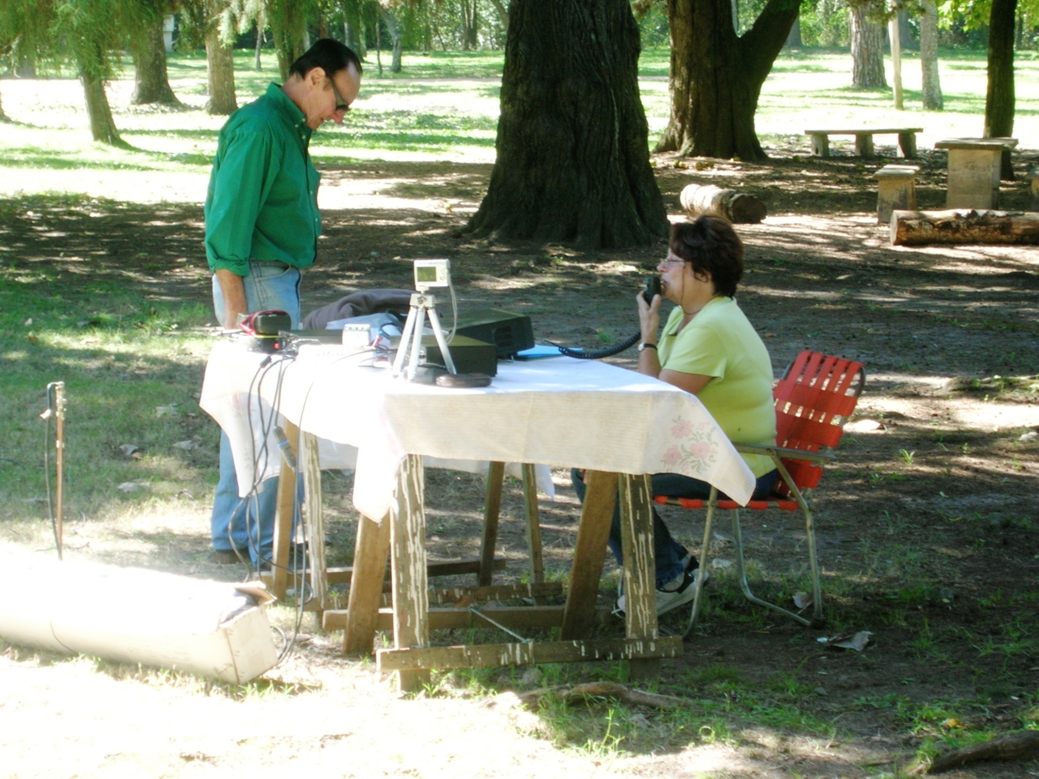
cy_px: 390
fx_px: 3151
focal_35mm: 105
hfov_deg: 18.7
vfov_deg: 14.1
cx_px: 520
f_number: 4.9
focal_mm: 16.2
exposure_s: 1/28.4
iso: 50
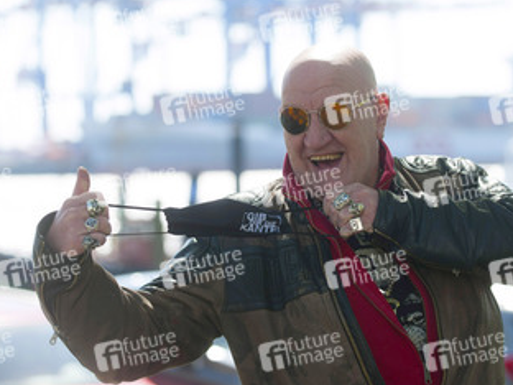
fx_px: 2015
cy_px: 229
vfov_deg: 10.9
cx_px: 322
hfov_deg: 14.5
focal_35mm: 136
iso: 200
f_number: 4
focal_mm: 98
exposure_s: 1/800
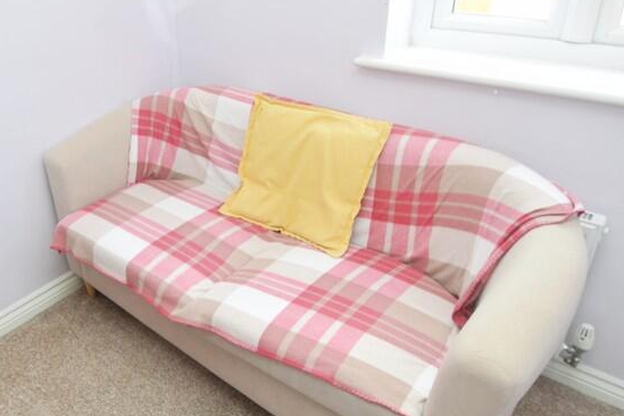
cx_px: 177
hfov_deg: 62.7
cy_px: 229
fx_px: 485
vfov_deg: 46.3
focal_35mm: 28
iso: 400
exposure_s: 1/80
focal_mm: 10
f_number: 4.5
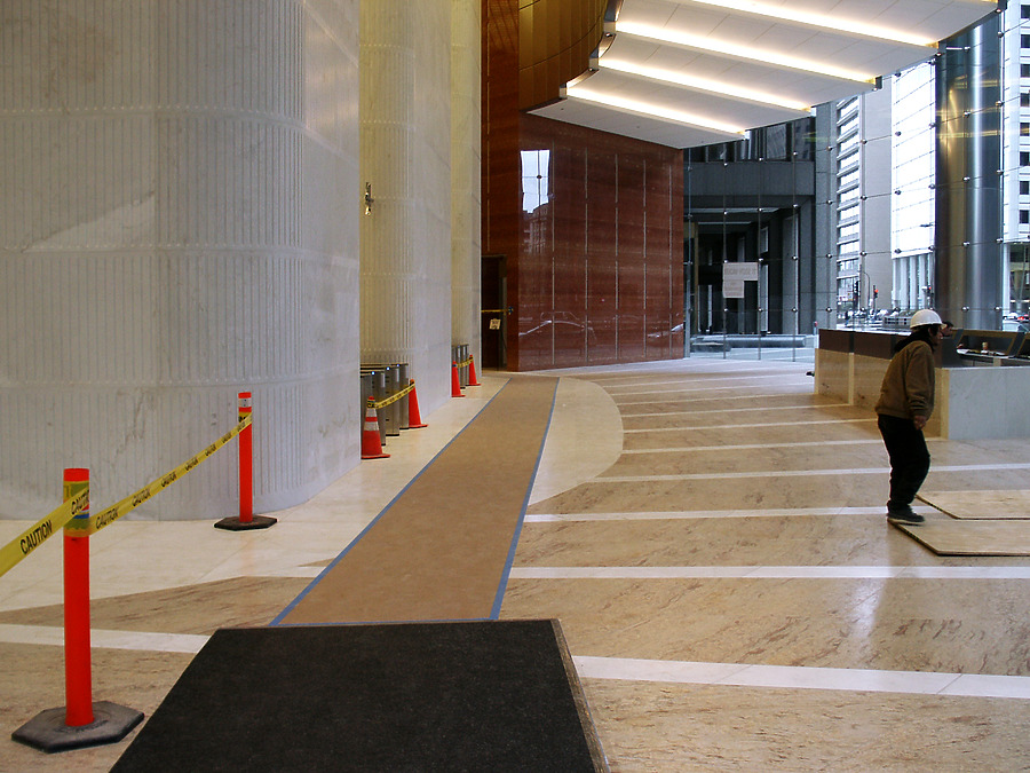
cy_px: 386
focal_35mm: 35
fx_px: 1041
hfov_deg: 52.6
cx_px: 515
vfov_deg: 40.7
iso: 80
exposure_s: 1/45
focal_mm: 7.2
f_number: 3
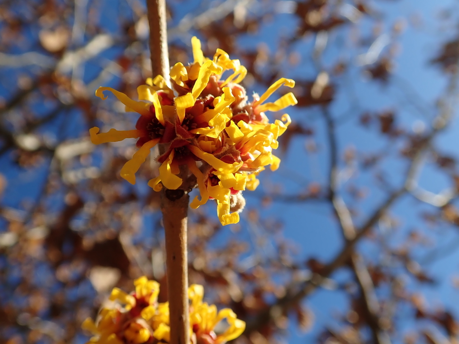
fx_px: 398
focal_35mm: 30
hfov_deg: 60.0
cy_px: 172
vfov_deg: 46.8
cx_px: 230
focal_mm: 5.5
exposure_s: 1/800
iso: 100
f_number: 3.2
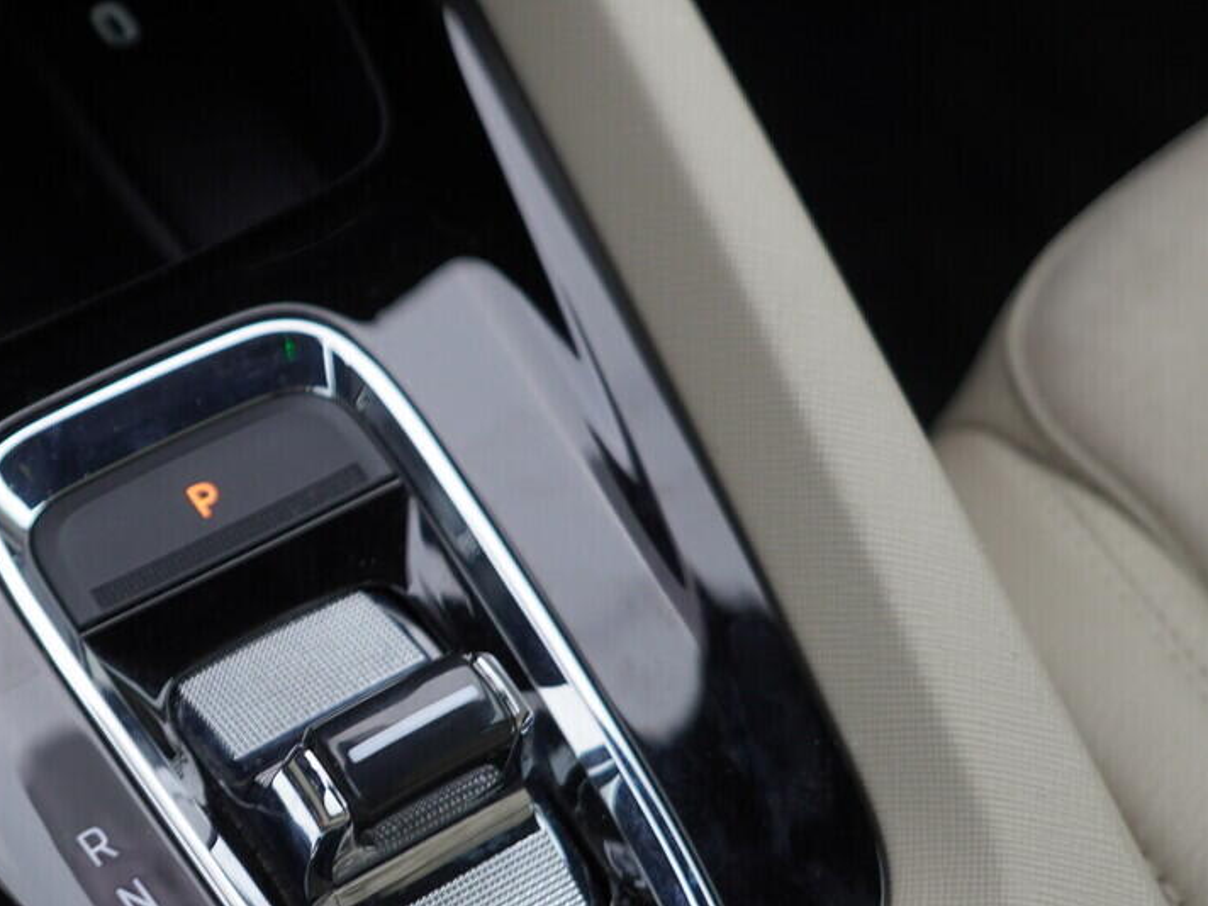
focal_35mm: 70
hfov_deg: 27.2
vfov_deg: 21.0
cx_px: 222
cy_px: 528
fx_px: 2443
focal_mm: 24
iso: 125
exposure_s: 1/50
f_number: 3.2
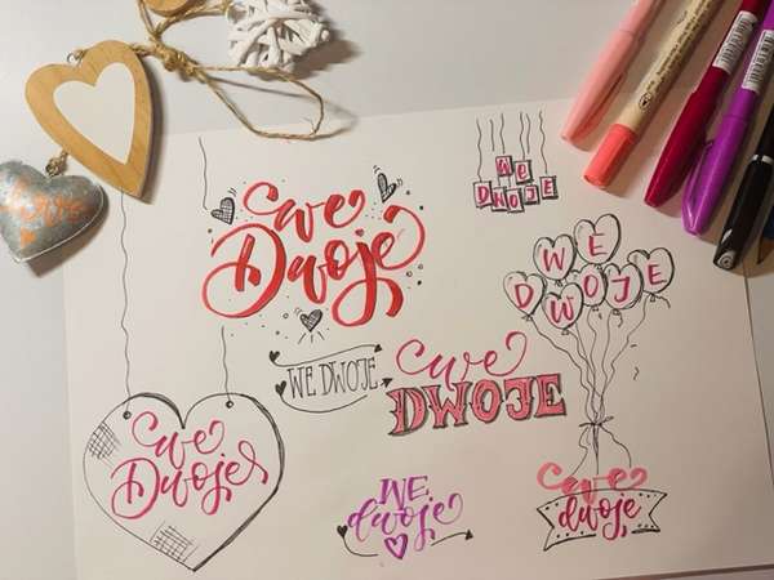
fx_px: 1163
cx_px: 387
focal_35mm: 52
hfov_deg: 36.8
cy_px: 290
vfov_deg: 28.0
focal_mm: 6
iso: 200
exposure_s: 1/100
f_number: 2
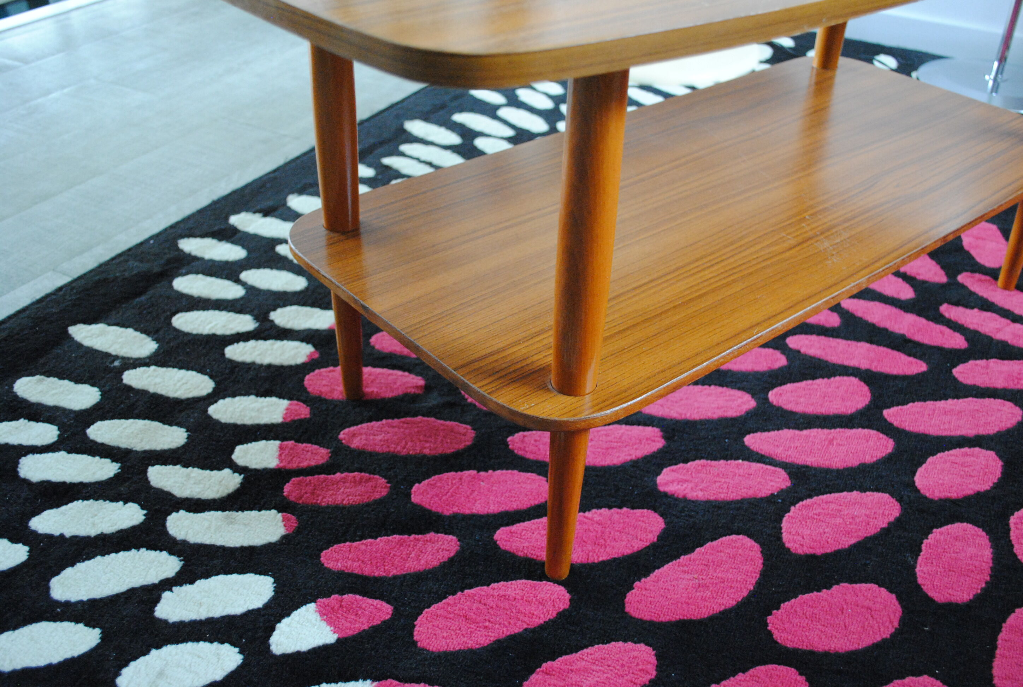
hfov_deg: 53.0
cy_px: 344
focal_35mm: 36
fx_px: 1025
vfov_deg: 37.0
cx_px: 512
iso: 1400
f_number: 4
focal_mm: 24
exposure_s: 1/30
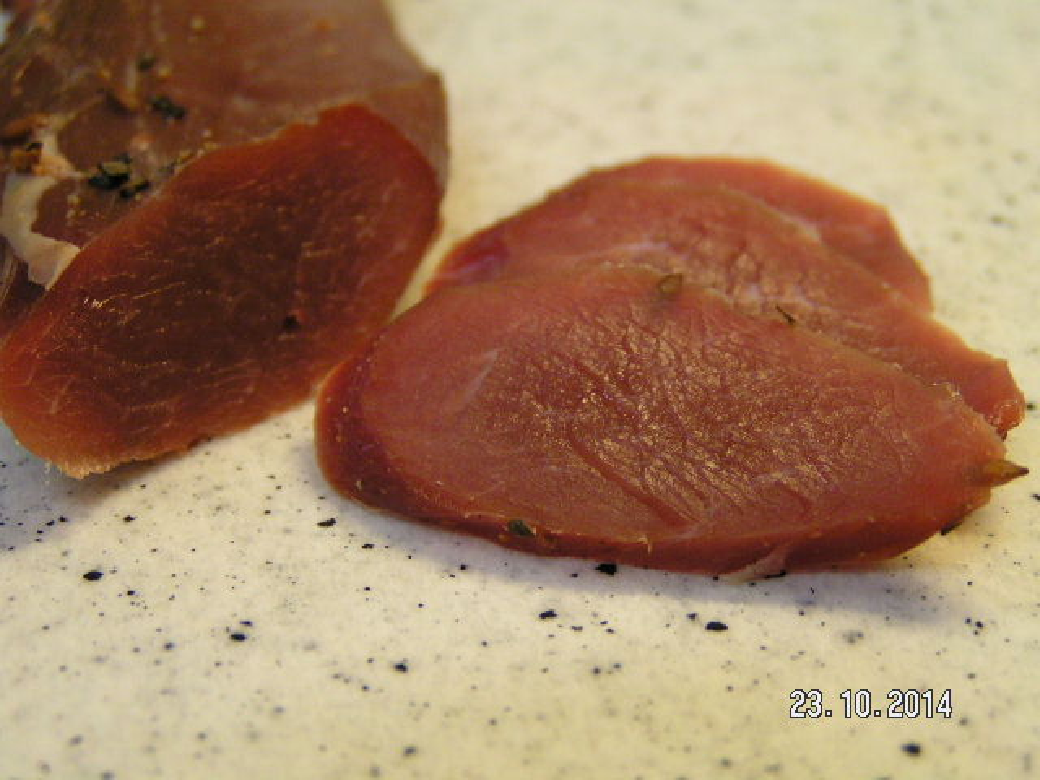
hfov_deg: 30.7
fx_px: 1893
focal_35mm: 63
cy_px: 390
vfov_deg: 23.3
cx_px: 520
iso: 200
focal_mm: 9.7
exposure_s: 1/30
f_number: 3.2
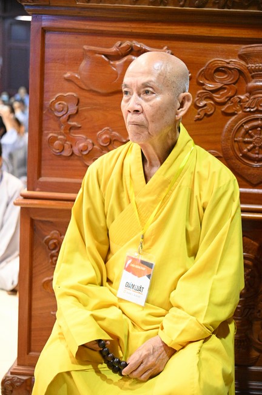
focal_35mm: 58
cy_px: 198
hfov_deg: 23.3
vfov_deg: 34.5
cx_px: 131
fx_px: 634
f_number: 4
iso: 16000
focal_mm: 58
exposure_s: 1/125
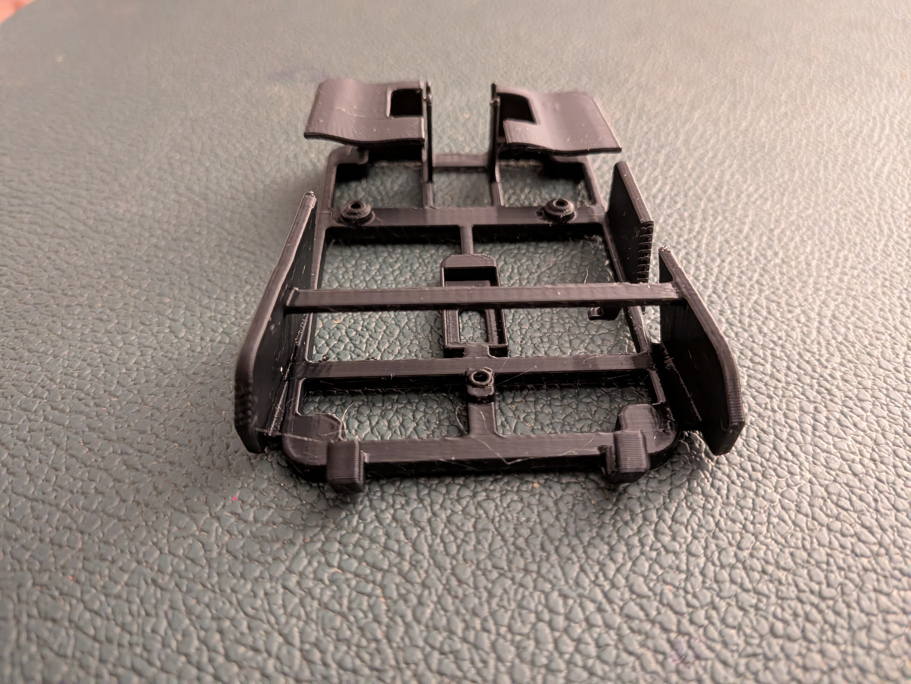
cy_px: 342
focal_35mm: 24
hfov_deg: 71.6
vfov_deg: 56.8
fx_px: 632
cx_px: 456
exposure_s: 1/14.9
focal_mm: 4.53
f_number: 1.7
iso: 2103
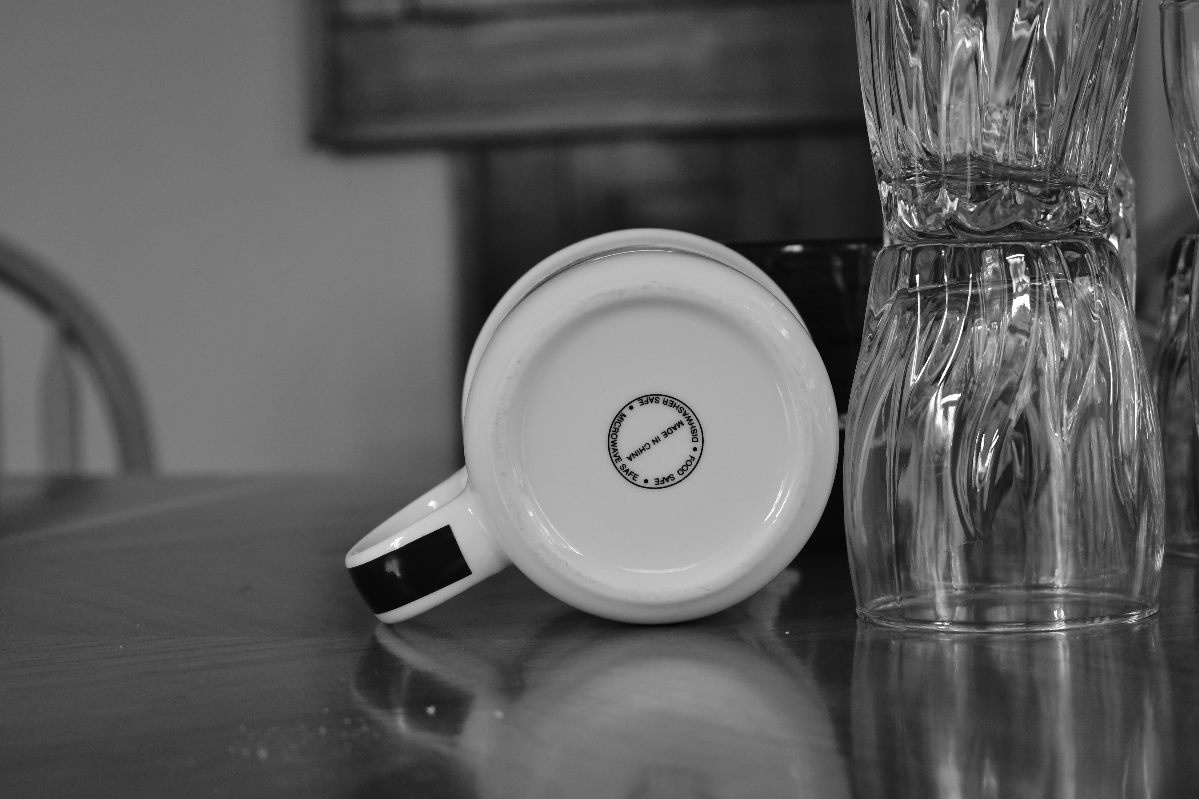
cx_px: 600
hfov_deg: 24.8
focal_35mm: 82
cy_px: 400
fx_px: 2731
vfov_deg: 16.7
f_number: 5.6
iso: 1000
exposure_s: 1/60
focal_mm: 55
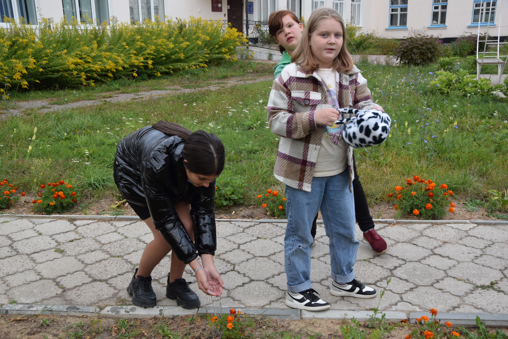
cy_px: 170
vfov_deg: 35.5
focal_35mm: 38
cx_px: 254
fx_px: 529
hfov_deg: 51.3
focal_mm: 25
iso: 400
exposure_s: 1/125
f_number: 5.6
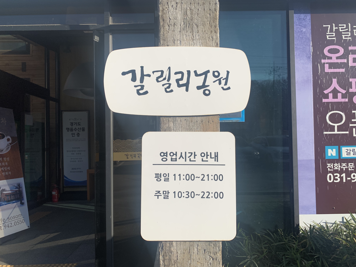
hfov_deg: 67.3
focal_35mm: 26
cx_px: 178
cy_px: 134
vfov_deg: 53.1
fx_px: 267
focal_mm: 4.25
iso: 25
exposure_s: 1/2257
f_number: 1.8
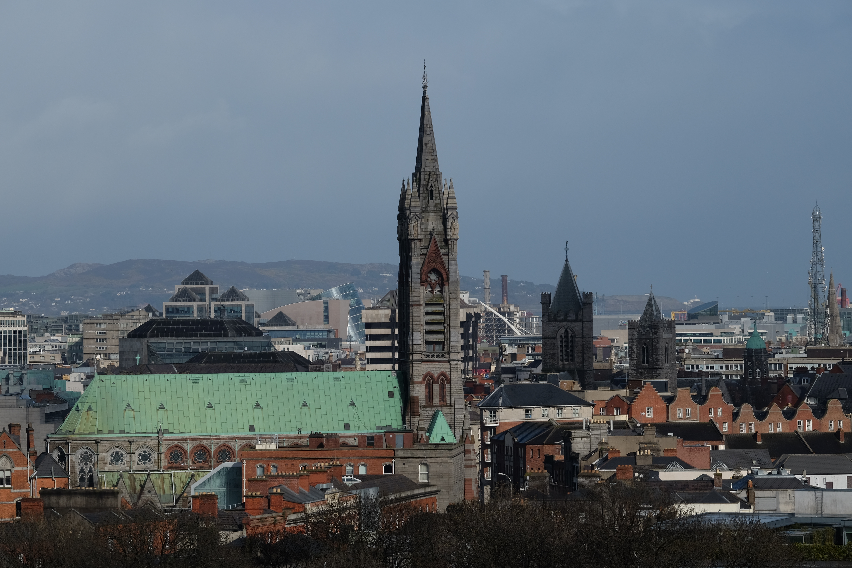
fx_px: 4780
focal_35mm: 202
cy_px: 284
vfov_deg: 6.8
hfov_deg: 10.2
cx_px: 426
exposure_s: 1/350
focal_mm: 134.4
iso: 200
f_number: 11
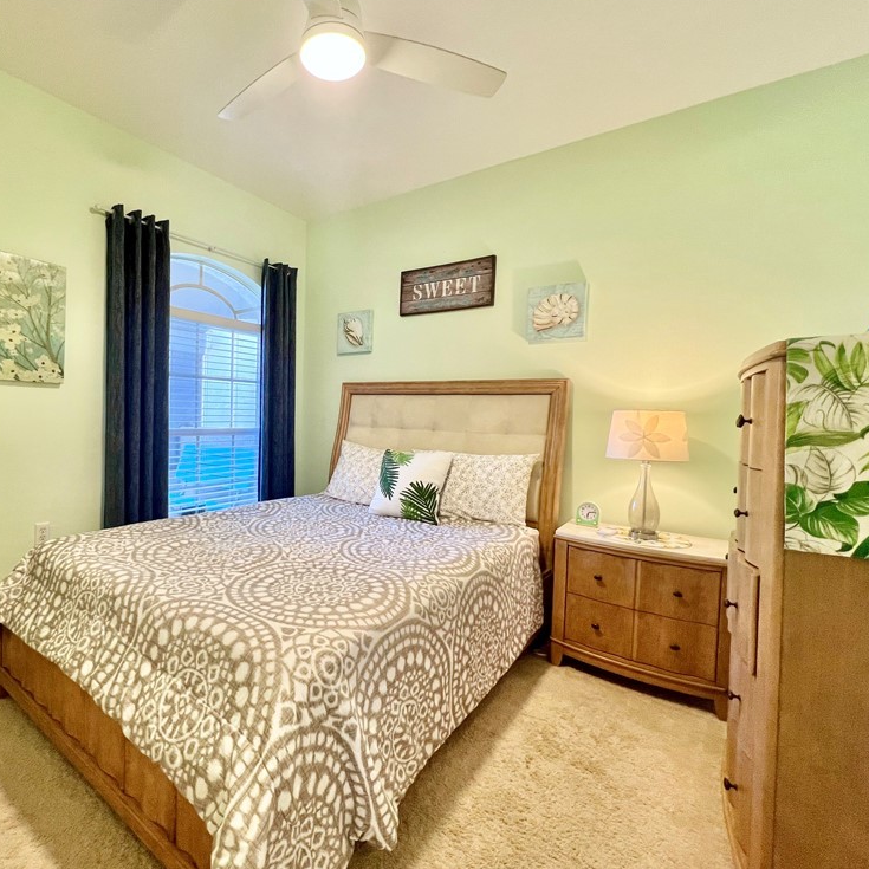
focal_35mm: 16
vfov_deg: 87.4
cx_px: 330
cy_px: 436
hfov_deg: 85.8
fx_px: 454
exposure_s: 1/60
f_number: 1.8
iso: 160
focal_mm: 1.57
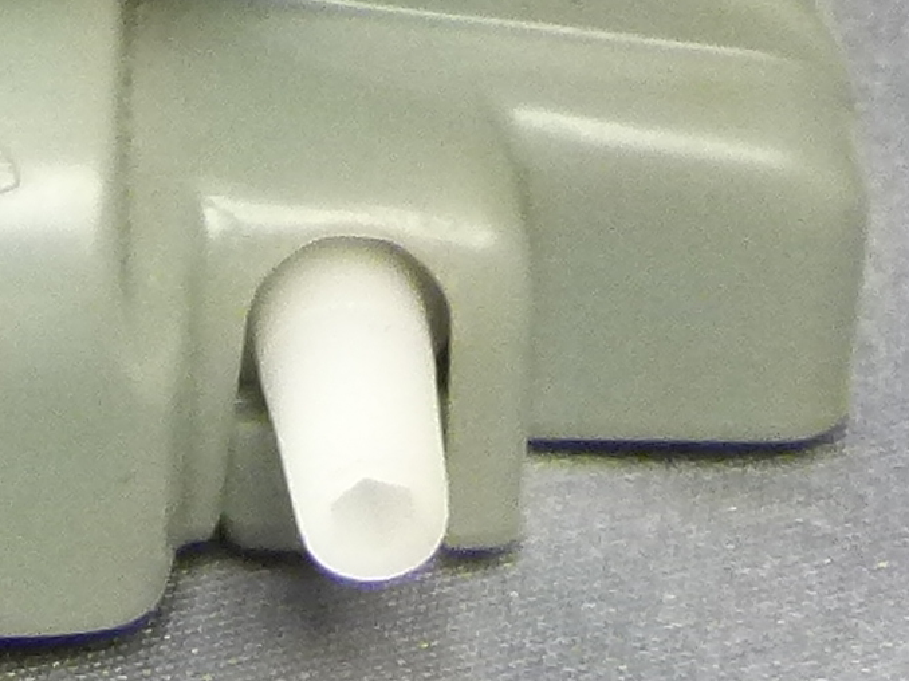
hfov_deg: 9.7
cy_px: -1113
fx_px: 5355
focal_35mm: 204
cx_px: 326
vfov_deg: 6.8
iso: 400
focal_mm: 5.7
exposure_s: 1/60
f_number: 3
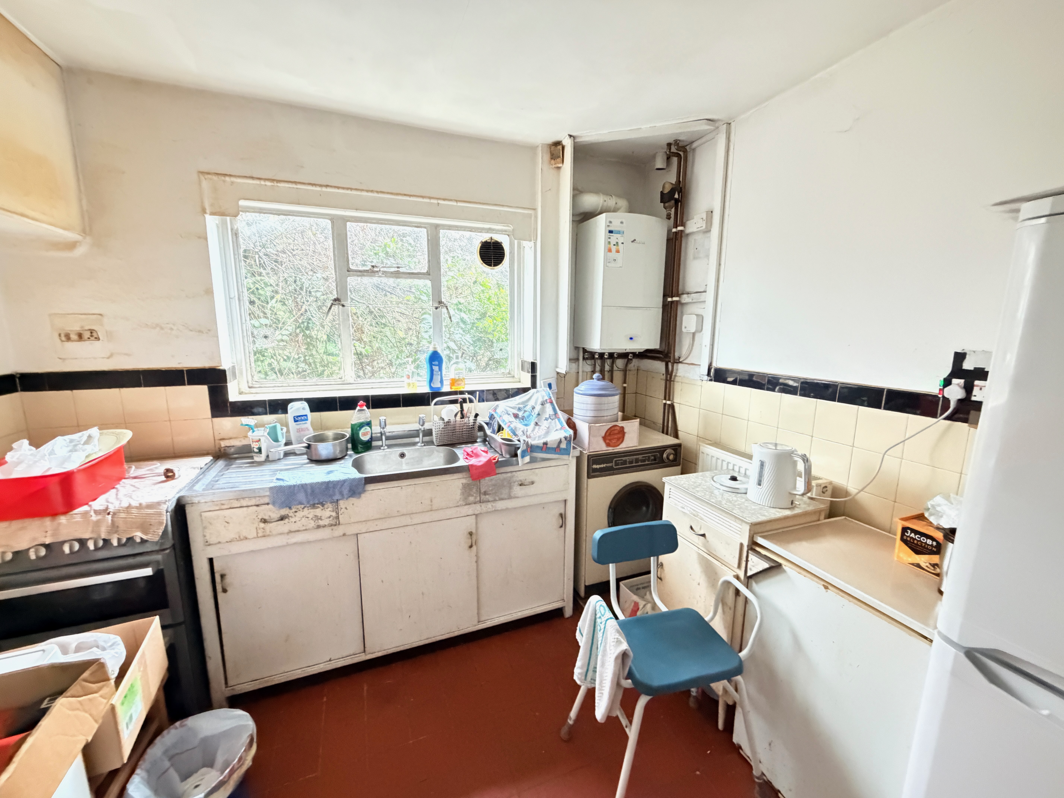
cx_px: 532
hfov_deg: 102.1
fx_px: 430
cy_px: 399
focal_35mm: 14
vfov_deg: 85.7
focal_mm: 2.22
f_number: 2.2
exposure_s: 1/40
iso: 1600
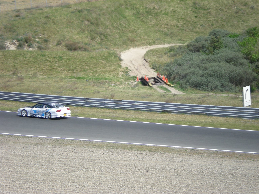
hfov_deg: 17.3
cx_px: 130
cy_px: 97
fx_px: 853
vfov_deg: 13.0
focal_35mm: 114
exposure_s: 1/217
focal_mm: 18.9
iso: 50
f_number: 5.9
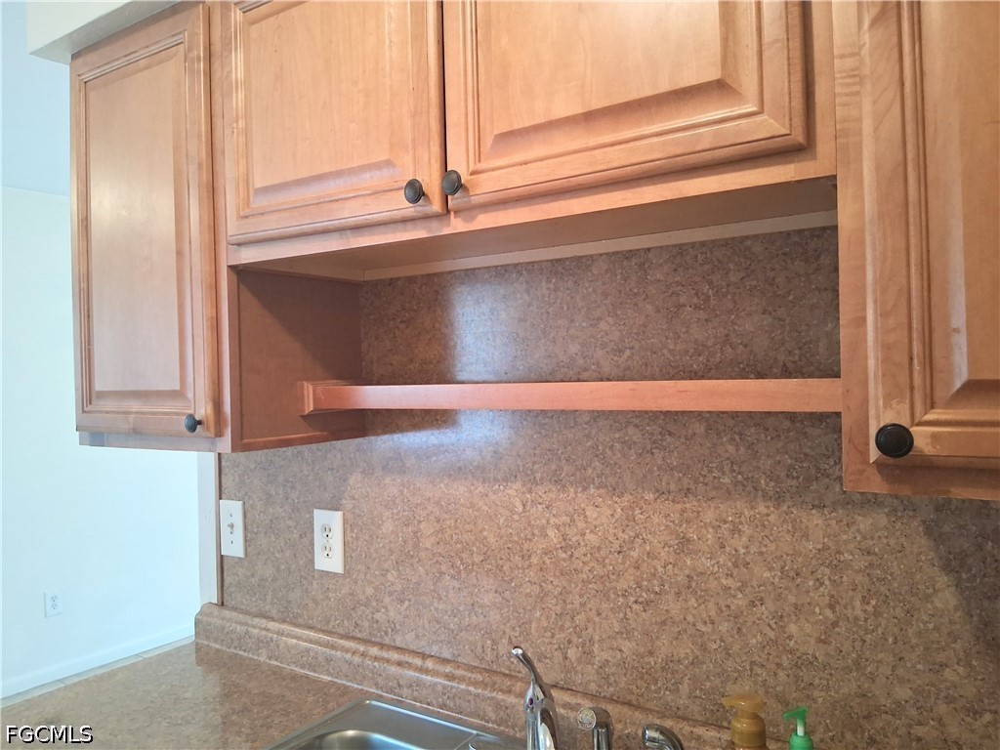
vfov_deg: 53.1
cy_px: 375
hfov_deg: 67.3
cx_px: 500
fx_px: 751
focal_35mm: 26
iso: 500
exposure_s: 1/24
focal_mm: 3.98
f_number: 1.8
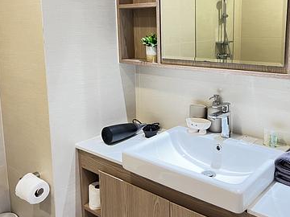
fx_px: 310
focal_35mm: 37
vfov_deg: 38.3
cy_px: 76
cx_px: 178
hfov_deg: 49.7
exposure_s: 1/50
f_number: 1.5
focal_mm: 5.7
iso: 200
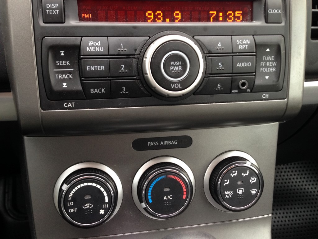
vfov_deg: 42.9
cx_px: 159
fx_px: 303
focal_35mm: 33
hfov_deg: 55.4
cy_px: 120
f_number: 2.4
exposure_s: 1/20
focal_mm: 4.12
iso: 100
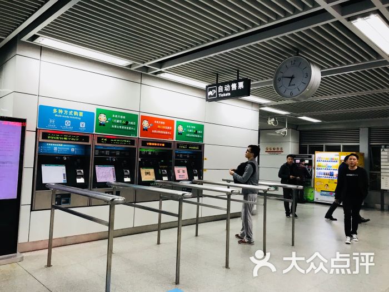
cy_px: 146
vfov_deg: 49.7
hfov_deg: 63.4
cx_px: 194
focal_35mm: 28
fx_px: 315
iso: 32
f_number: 1.8
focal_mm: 3.99
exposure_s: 1/25
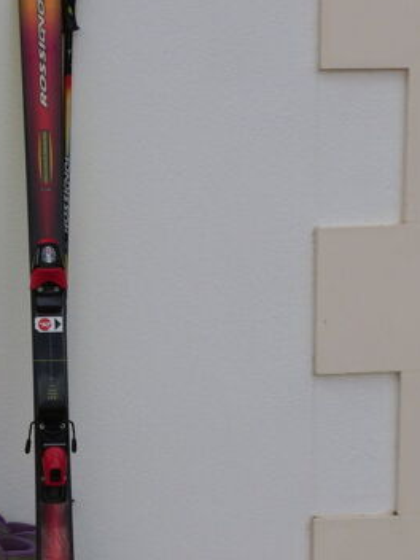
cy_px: 356
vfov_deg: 22.0
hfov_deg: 16.5
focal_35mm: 89
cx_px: 110
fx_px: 1440
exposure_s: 1/320
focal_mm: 8.7
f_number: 5.6
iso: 100
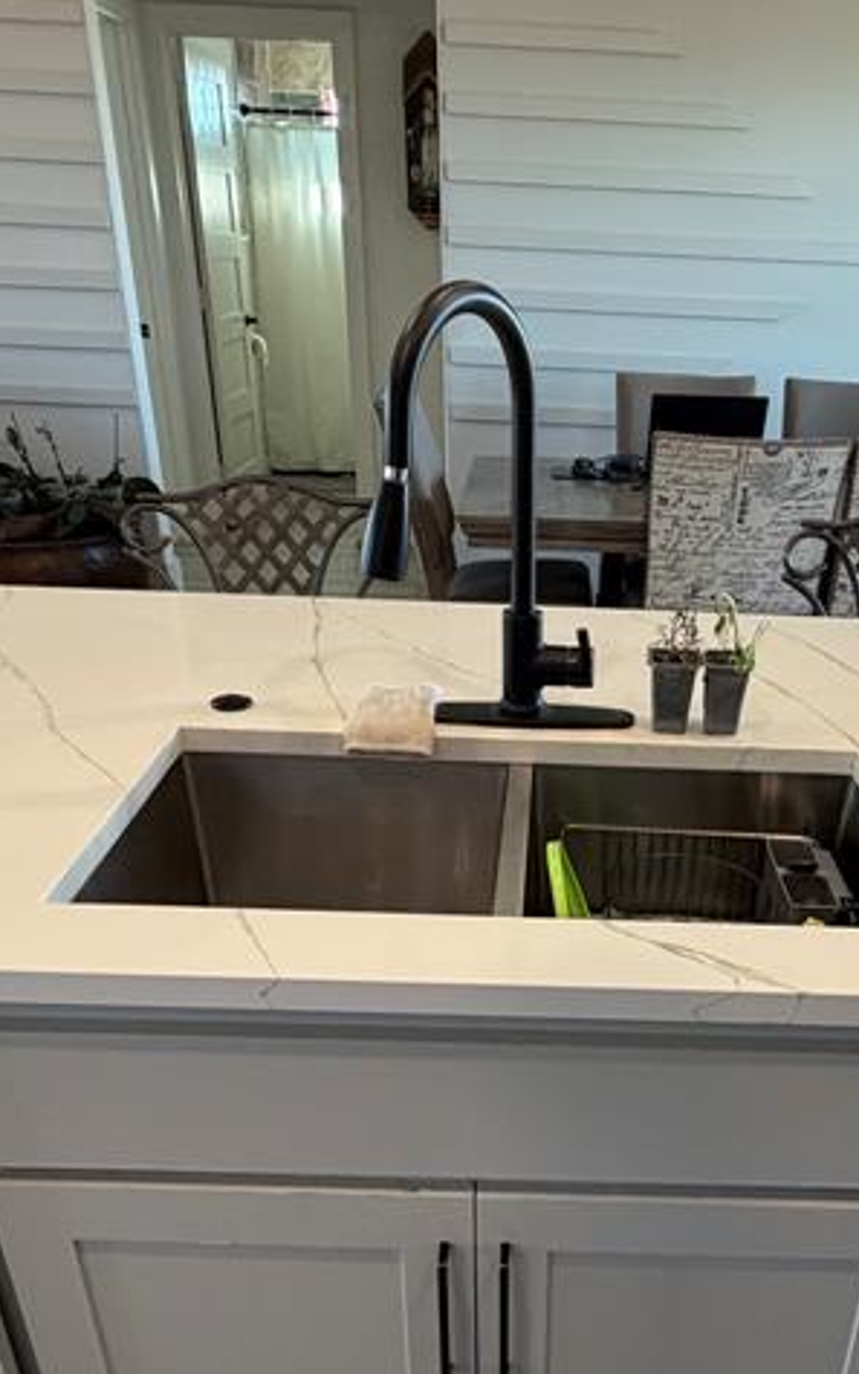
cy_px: 963
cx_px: 593
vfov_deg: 57.7
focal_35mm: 32
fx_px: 1198
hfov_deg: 38.8
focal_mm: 2.22
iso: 250
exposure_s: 1/120
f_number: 2.2
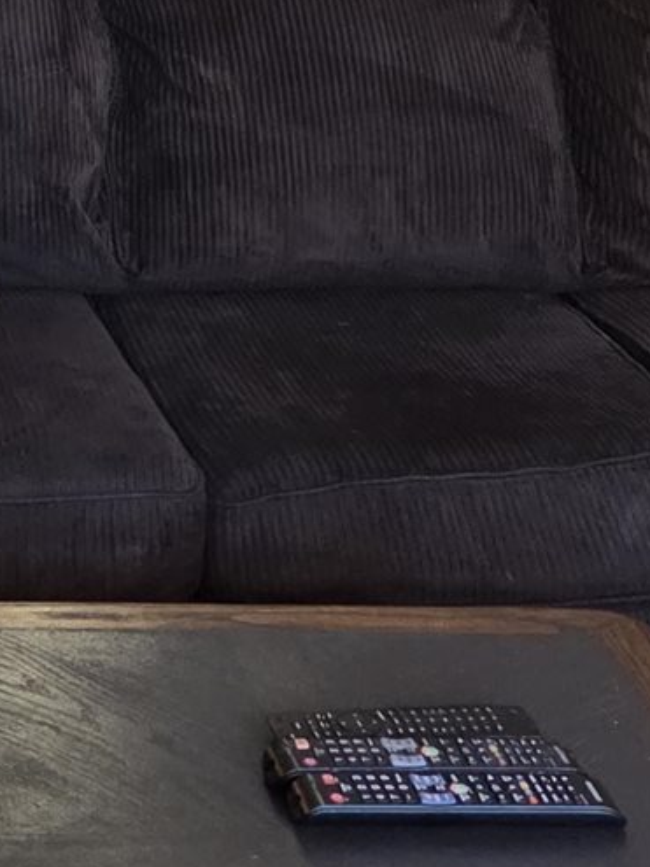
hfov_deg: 13.2
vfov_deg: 17.2
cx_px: -265
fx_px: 2680
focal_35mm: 107
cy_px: -289
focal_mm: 5.4
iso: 640
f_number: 1.8
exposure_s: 1/120
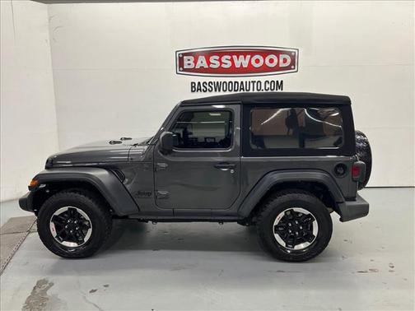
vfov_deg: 53.1
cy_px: 156
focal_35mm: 26
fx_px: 312
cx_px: 208
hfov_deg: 67.3
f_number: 1.5
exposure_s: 1/60
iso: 100
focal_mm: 5.7
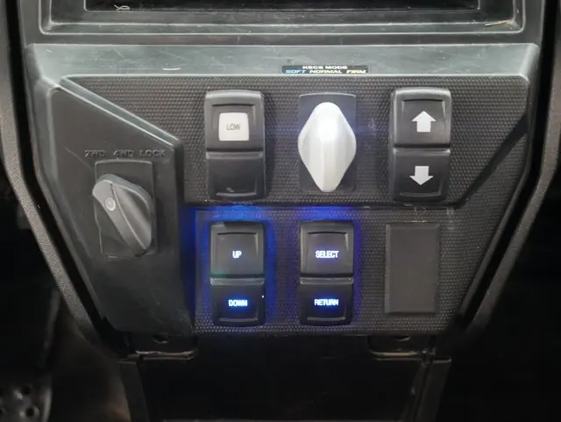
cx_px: 280
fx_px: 908
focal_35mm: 56
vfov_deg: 26.1
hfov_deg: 34.3
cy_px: 211
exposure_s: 1/10
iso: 3200
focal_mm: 28
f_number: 5.3
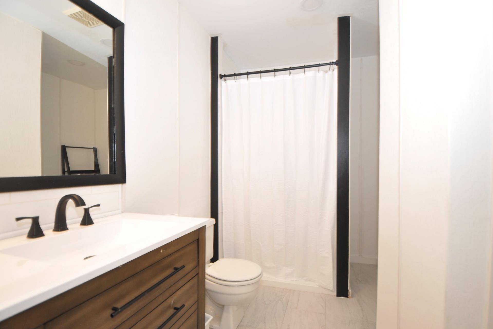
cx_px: 259
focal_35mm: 16
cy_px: 173
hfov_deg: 96.6
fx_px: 219
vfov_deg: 73.7
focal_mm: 10
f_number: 4
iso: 400
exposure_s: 1/60
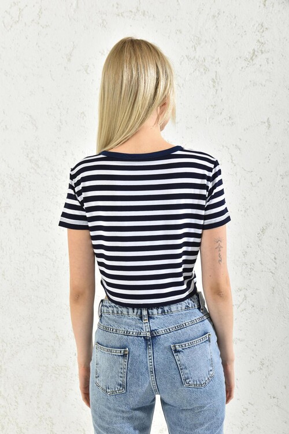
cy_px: 217
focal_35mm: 46
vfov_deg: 42.7
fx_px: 554
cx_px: 144
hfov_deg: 29.2
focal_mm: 46
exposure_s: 1/160
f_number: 7.1
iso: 100
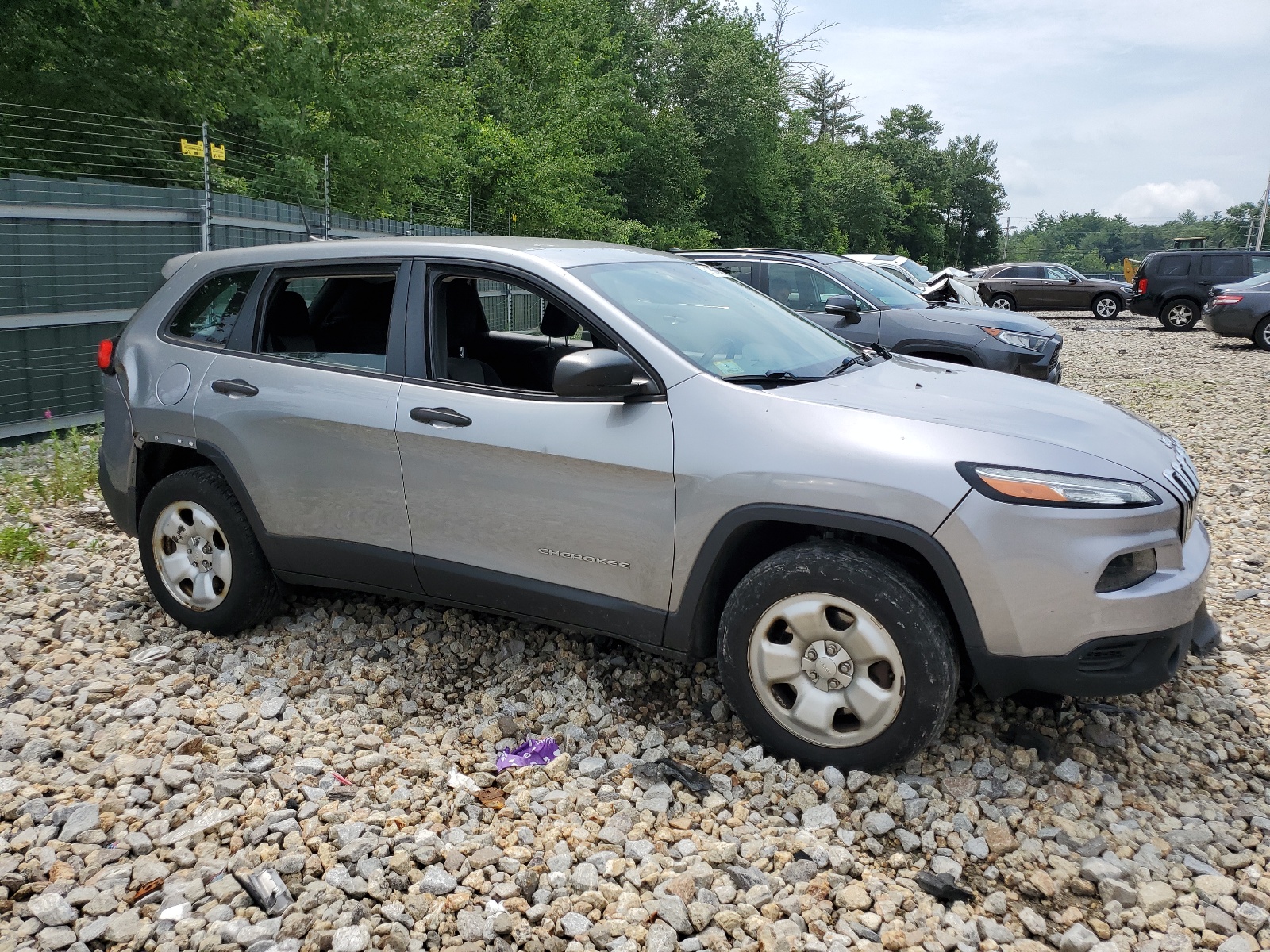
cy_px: 476
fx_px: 954
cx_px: 635
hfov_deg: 67.3
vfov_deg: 53.1
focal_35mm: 26
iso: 50
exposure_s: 1/3333
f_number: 1.5
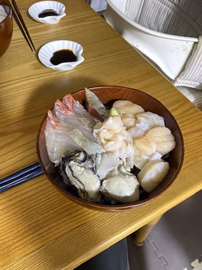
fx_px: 210
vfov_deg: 65.3
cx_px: 103
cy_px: 140
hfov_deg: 51.4
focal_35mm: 27
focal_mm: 4.25
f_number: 1.8
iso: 500
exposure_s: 1/8
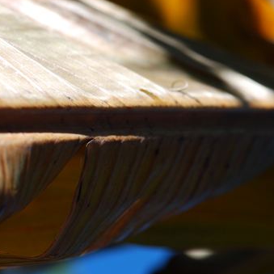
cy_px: 116
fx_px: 2264
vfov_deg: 6.9
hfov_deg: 6.9
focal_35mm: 253
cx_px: 111
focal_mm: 105
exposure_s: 1/125
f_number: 8
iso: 110
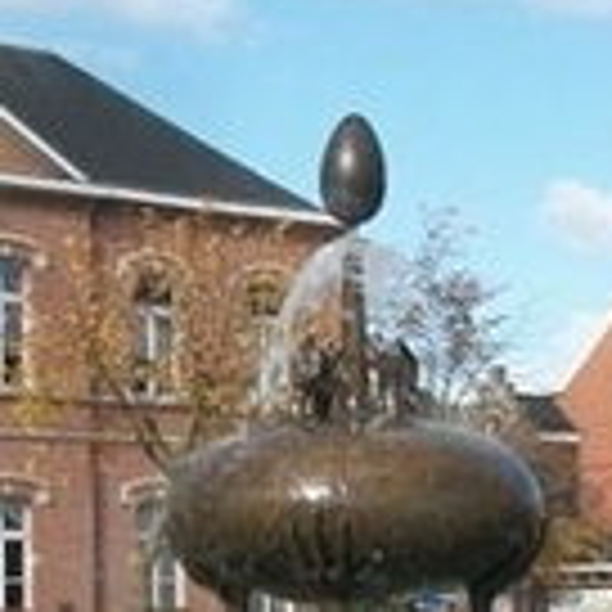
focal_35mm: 125
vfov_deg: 13.7
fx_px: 2500
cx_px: 338
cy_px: 662
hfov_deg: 14.0
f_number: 8.8
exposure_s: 1/125
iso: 80
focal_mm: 5.7
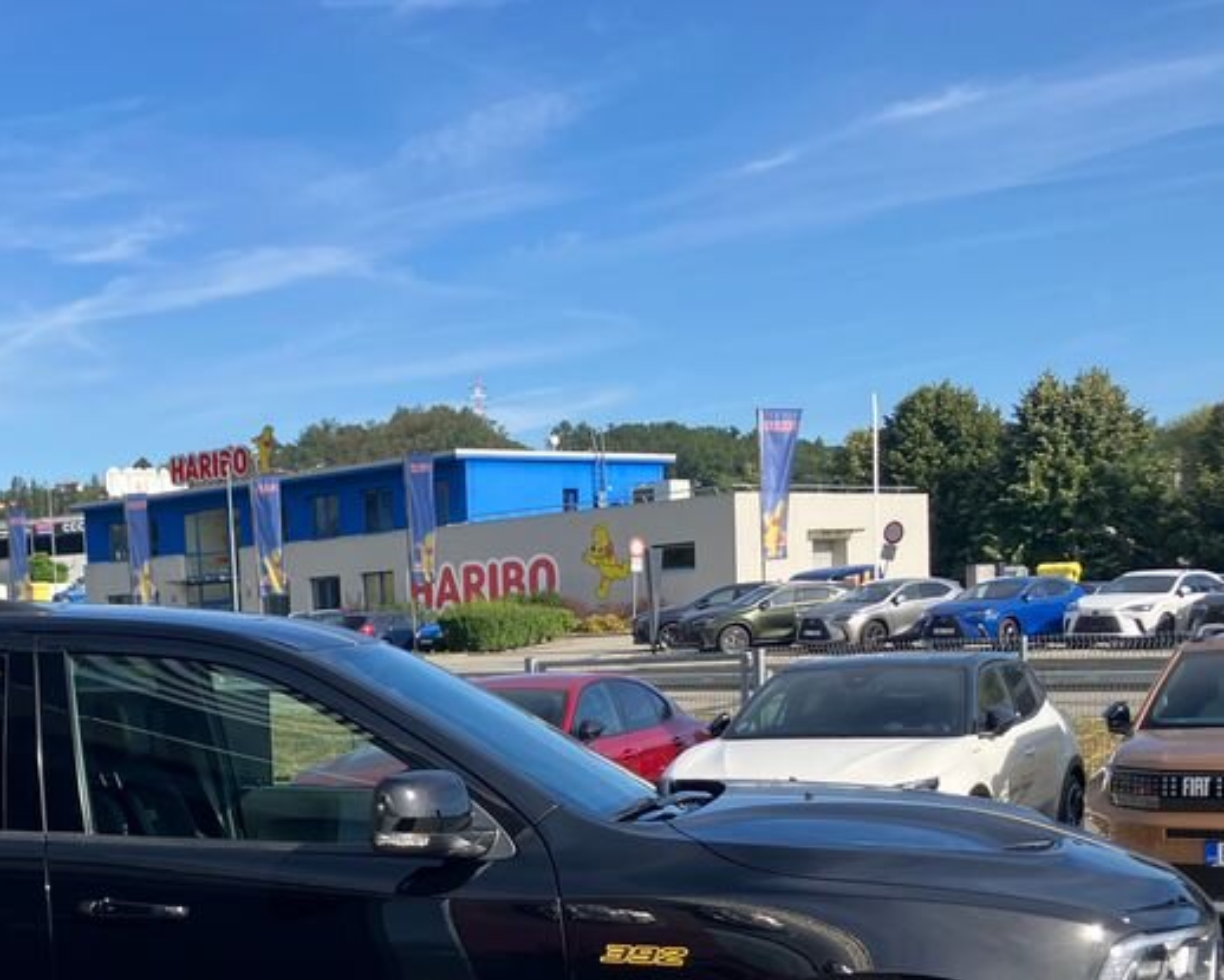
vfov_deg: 27.2
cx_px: 222
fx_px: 1957
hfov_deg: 33.6
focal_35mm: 54
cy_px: 867
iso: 32
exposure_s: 1/1130
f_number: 1.8
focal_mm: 3.99
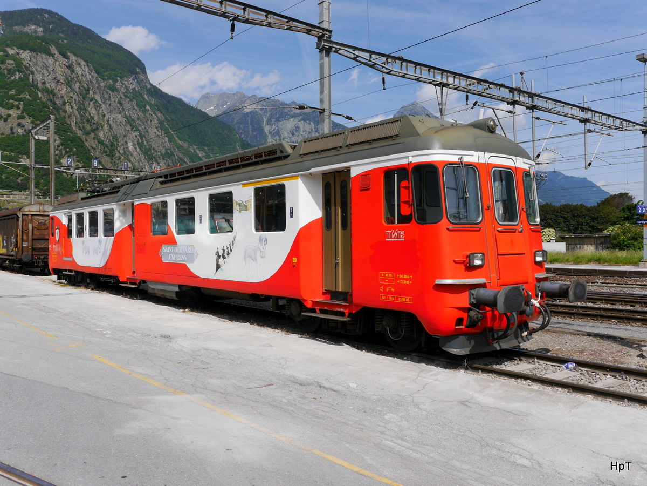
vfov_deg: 44.2
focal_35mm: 32
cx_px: 324
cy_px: 243
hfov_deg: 56.8
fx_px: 598
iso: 160
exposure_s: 1/500
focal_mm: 16
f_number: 8
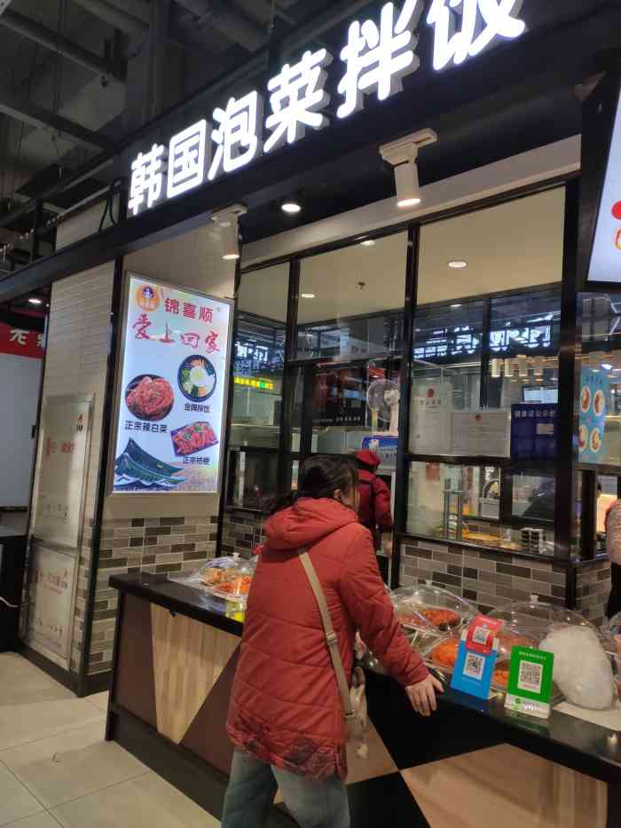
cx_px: 310
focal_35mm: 25
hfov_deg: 54.9
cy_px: 414
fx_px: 598
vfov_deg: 69.4
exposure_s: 1/100
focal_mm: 4.74
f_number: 1.79
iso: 155
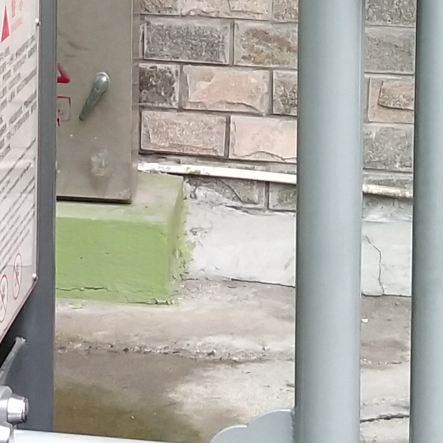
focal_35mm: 162
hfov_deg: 10.7
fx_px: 2346
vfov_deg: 10.6
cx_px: 40
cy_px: -78
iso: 50
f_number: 2.2
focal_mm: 3.69
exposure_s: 1/136
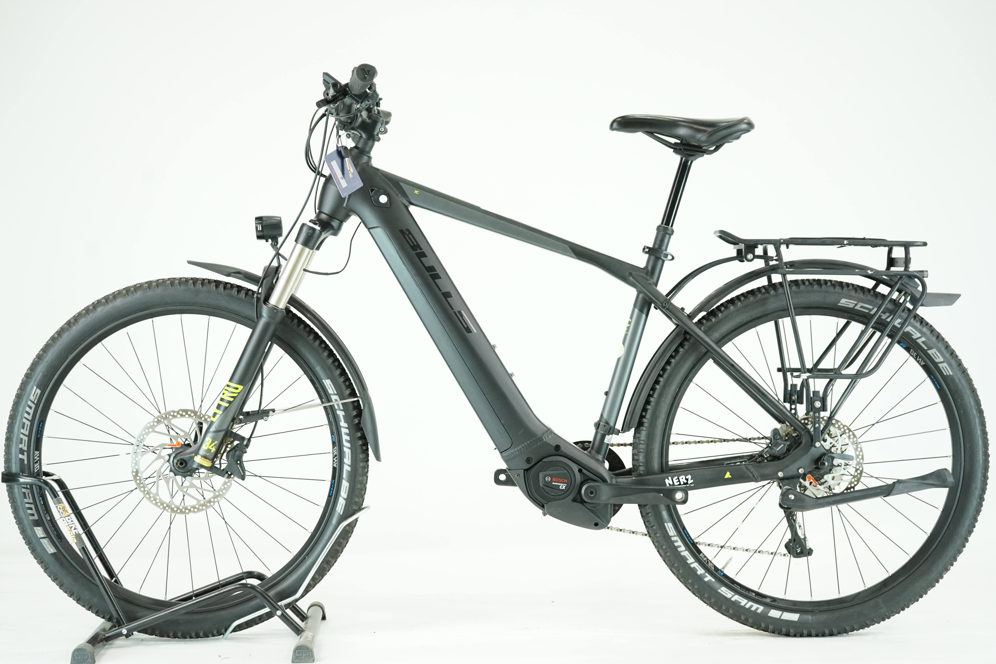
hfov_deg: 36.2
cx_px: 498
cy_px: 332
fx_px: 1522
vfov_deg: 24.6
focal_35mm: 55
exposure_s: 1/200
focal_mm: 55
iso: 2500
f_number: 5
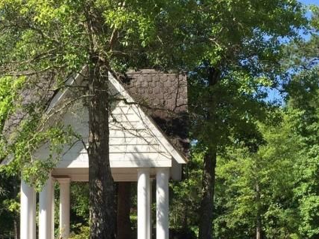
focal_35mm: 70
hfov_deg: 27.6
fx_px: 645
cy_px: 216
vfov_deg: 20.6
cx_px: 101
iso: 32
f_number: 2.2
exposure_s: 1/824
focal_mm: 4.15
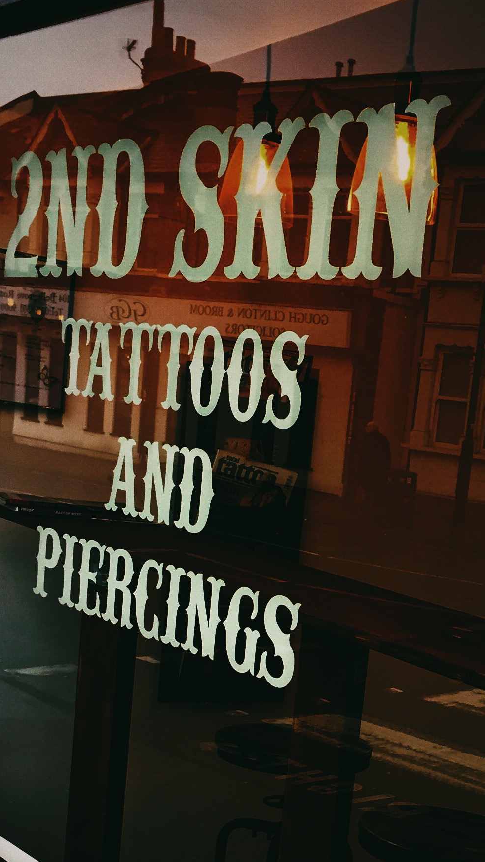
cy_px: 709
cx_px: 413
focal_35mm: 59
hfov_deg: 20.1
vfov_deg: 34.2
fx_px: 1349
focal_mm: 4.15
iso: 32
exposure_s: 1/33
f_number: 2.2
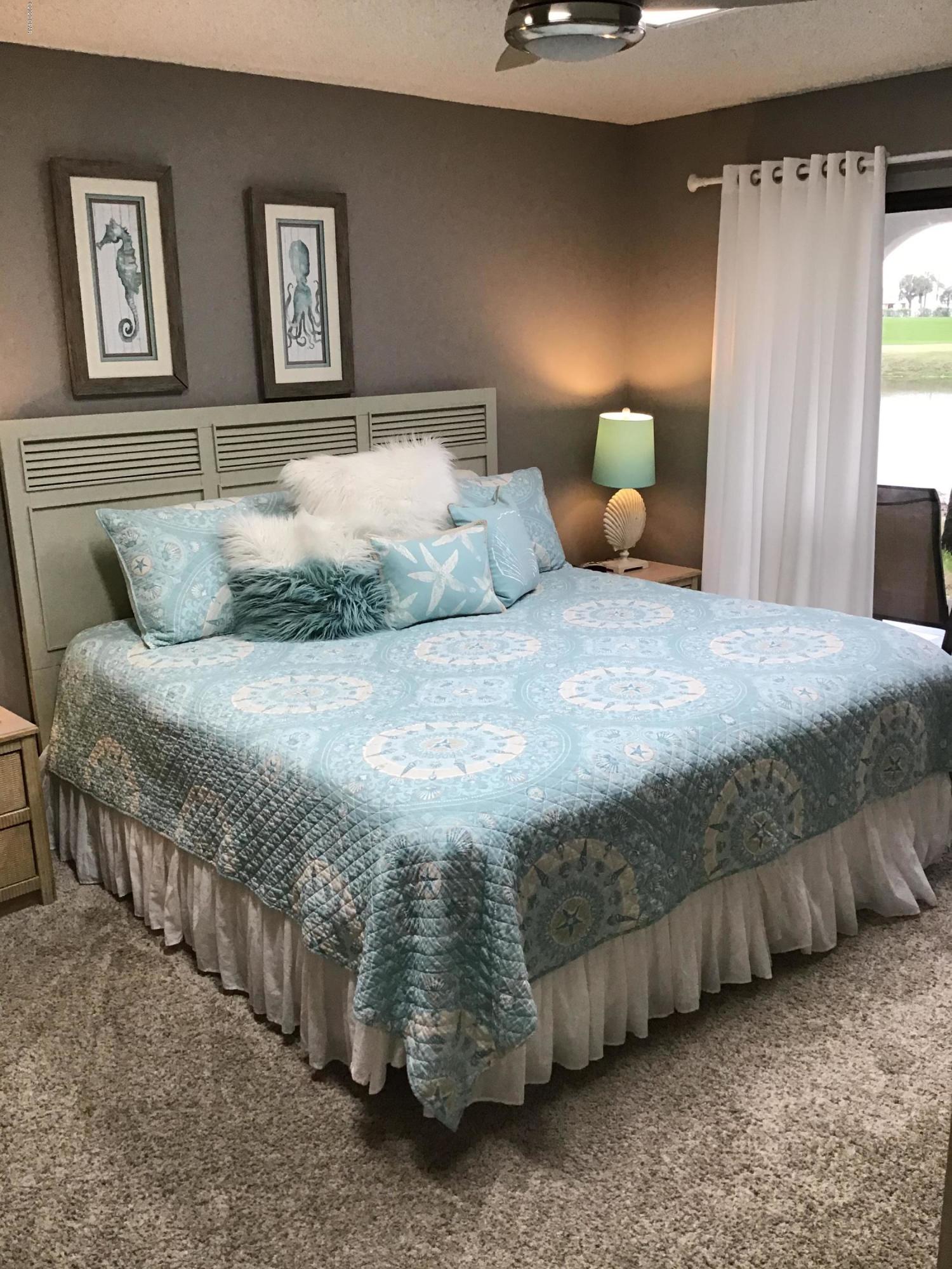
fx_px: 1137
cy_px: 634
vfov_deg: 58.4
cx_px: 476
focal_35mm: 31
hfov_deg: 45.4
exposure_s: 1/30
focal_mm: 3.3
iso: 32
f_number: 2.4
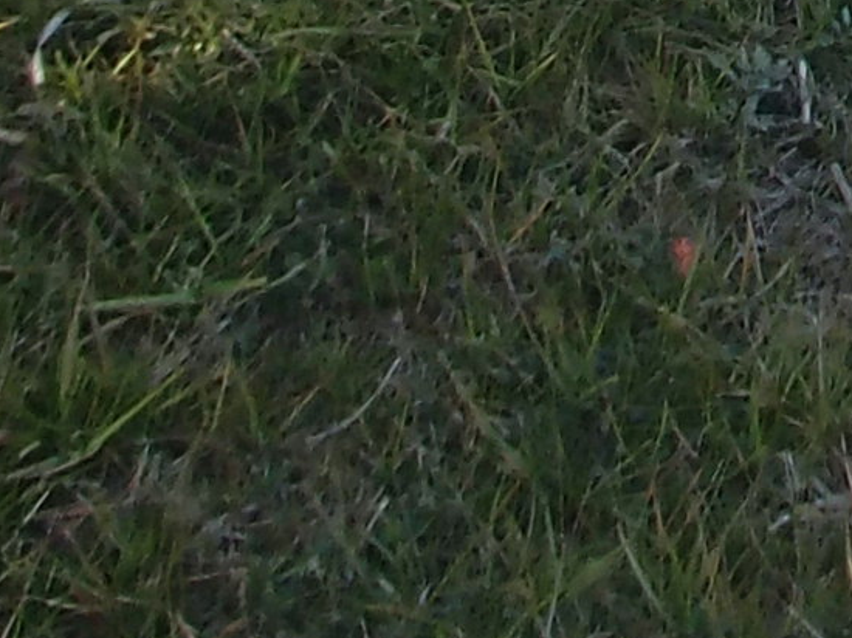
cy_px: -1172
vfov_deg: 8.0
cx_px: 1407
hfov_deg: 11.5
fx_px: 4010
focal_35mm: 163
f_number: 3.9
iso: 100
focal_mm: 5
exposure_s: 1/125
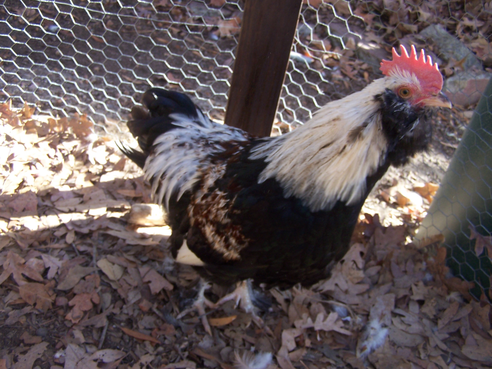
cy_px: 184
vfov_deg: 37.7
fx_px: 540
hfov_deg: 49.0
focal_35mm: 38
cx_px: 246
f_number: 2.8
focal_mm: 6.3
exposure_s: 1/60
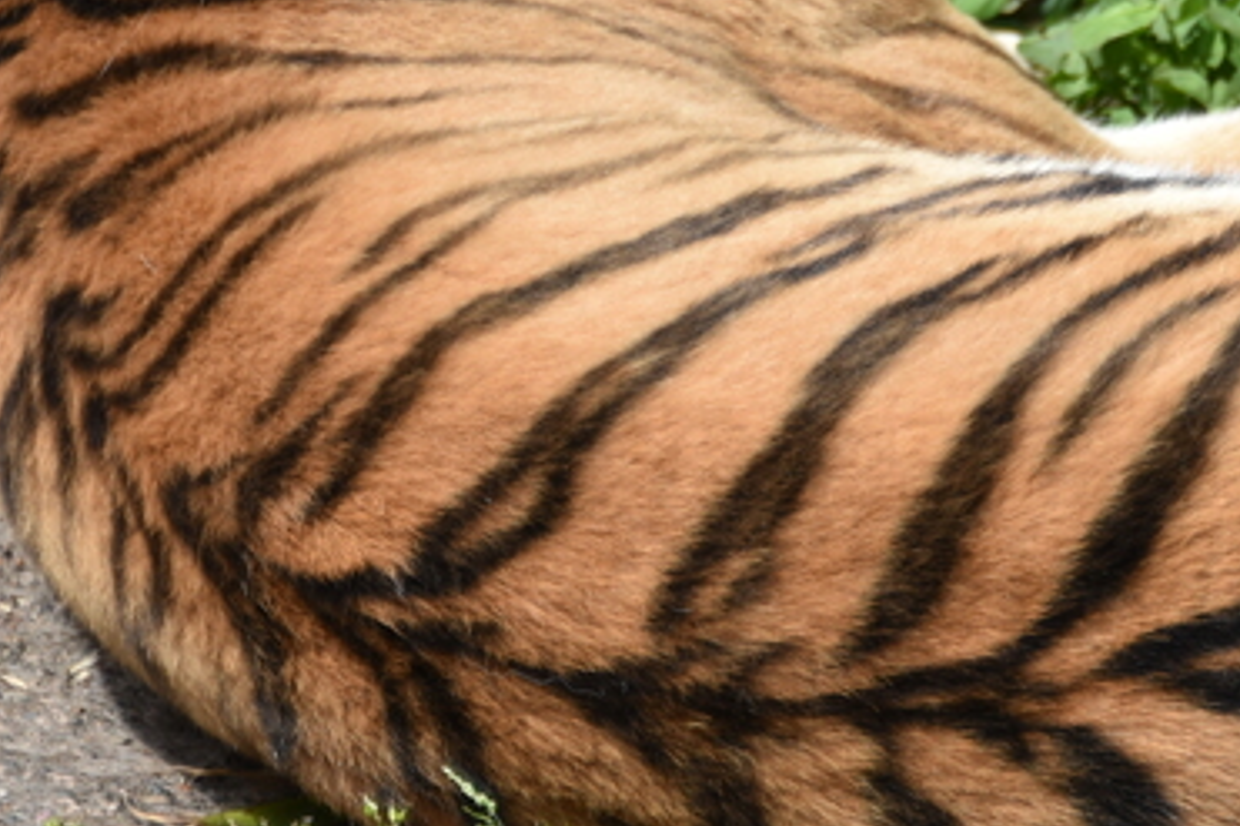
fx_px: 24960
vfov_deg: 1.9
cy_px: -77
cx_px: 899
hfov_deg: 2.8
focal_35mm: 725
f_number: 5.6
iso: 110
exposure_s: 1/500
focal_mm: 210
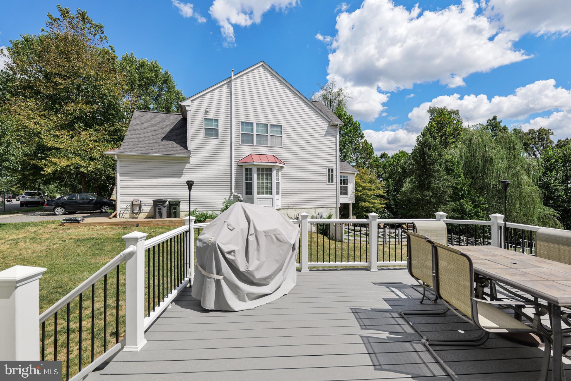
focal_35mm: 14
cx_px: 286
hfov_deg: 104.3
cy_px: 190
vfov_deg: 81.2
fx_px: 222
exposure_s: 1/500
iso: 100
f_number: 6.3
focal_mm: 14
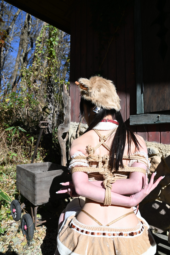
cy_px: 128
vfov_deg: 73.7
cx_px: 85
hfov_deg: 53.2
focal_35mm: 24
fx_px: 170
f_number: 6.3
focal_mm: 24
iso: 100
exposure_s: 1/320
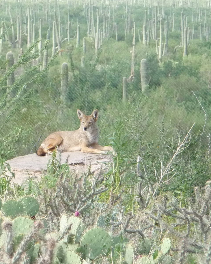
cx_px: 58
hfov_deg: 2.5
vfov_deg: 3.1
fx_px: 4810
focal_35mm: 616
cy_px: 132
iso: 320
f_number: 4.9
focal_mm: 47
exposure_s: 1/500
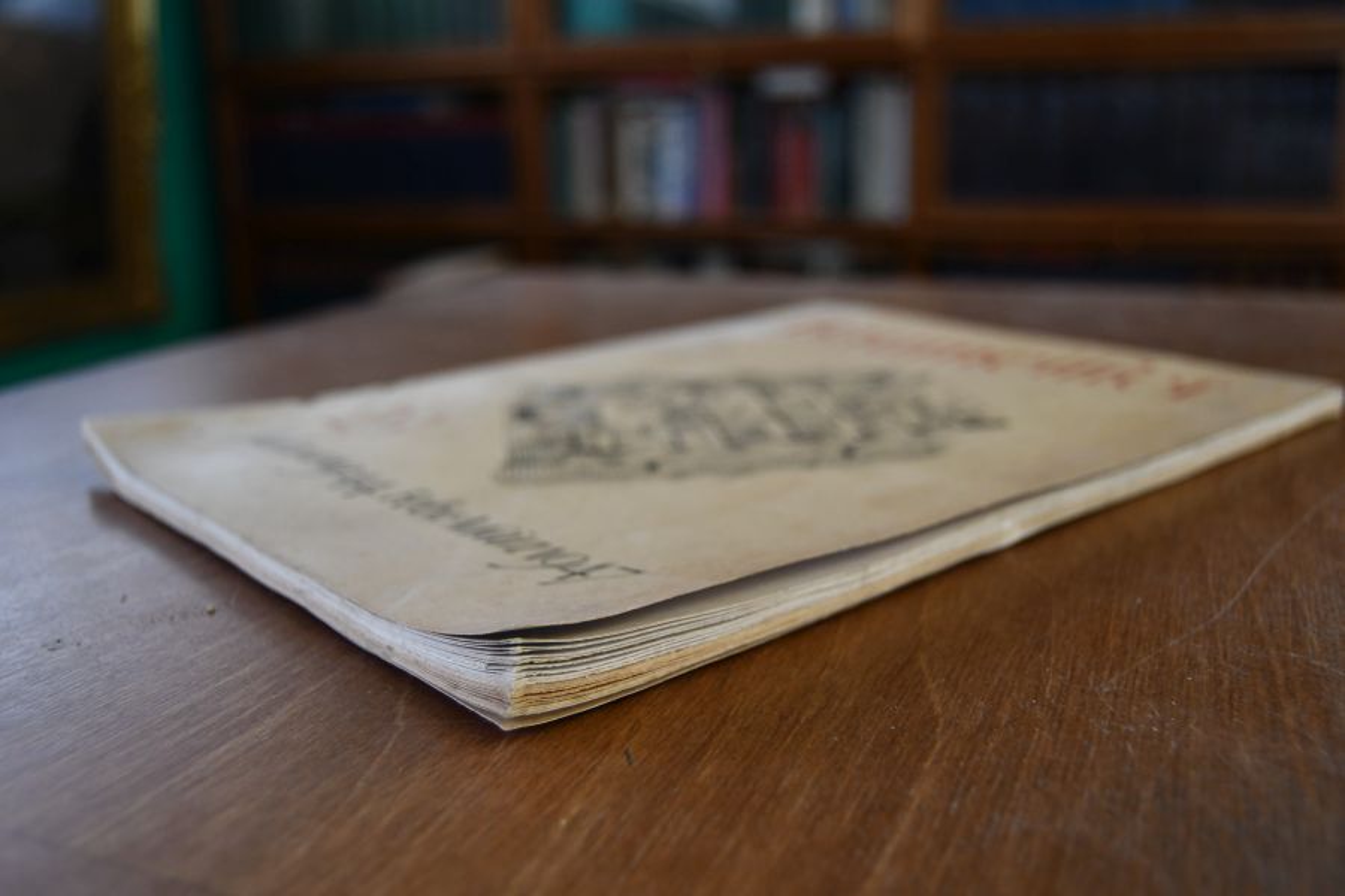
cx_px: 672
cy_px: 448
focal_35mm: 36
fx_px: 1345
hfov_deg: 53.1
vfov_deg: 36.9
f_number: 3.8
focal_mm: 24
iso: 800
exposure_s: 1/200
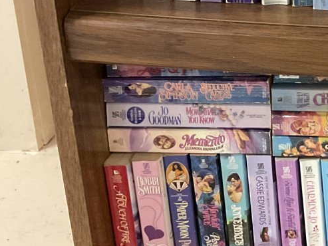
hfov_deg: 19.9
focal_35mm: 89
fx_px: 844
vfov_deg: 16.4
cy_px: 35
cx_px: 443
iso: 320
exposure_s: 1/40
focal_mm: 3
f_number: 1.8
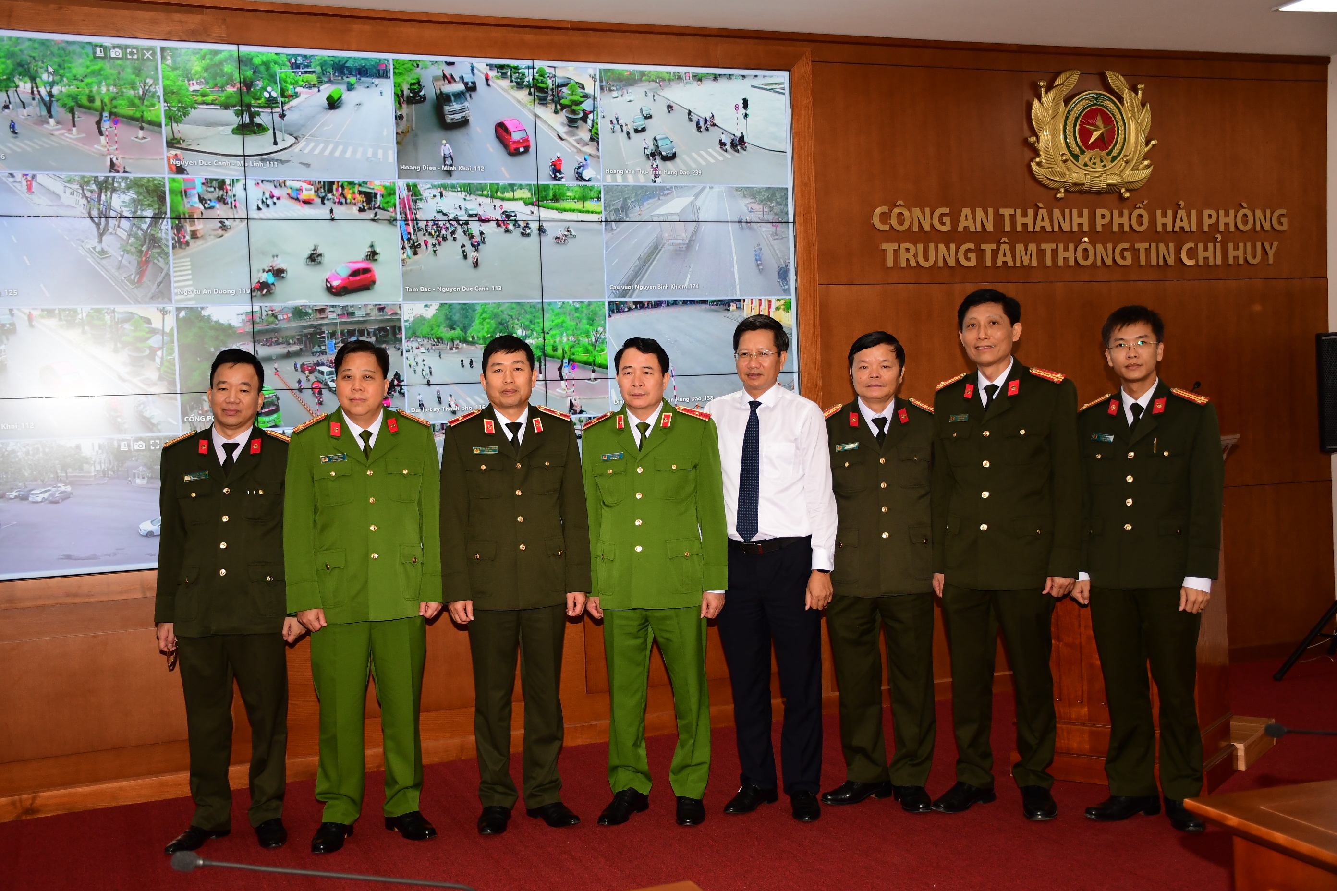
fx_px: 1448
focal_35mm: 39
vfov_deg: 34.2
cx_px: 668
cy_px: 446
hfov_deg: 49.6
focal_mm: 26
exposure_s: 1/200
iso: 640
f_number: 3.8
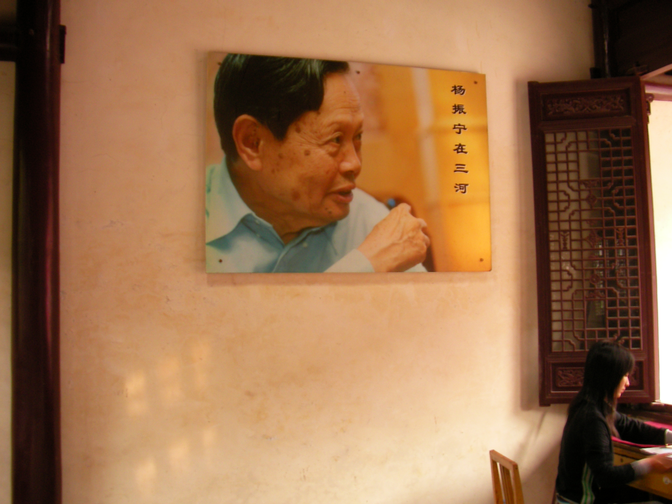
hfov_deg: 45.8
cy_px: 252
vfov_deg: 35.1
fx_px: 796
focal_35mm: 41
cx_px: 336
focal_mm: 6.3
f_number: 3.5
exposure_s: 1/7.6
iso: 100
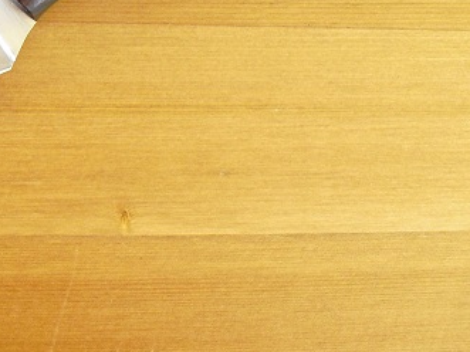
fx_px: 1181
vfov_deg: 16.5
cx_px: 38
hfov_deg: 21.9
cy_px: -14
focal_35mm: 87
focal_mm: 6.3
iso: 200
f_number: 3.1
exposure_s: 1/80
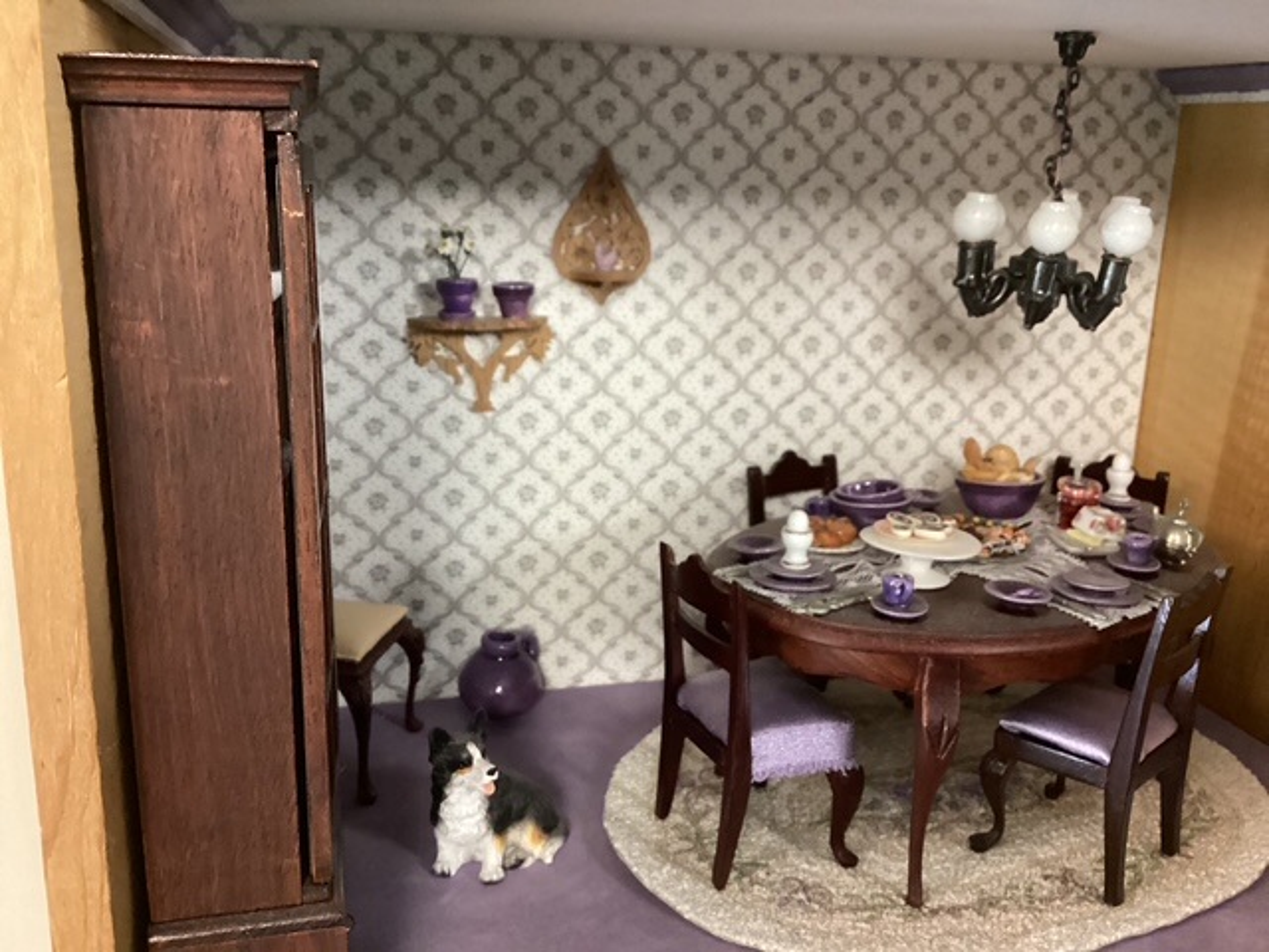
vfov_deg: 45.4
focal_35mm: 31
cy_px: 476
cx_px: 634
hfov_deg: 58.4
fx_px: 1136
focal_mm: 3.3
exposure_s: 1/30
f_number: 2.4
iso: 500
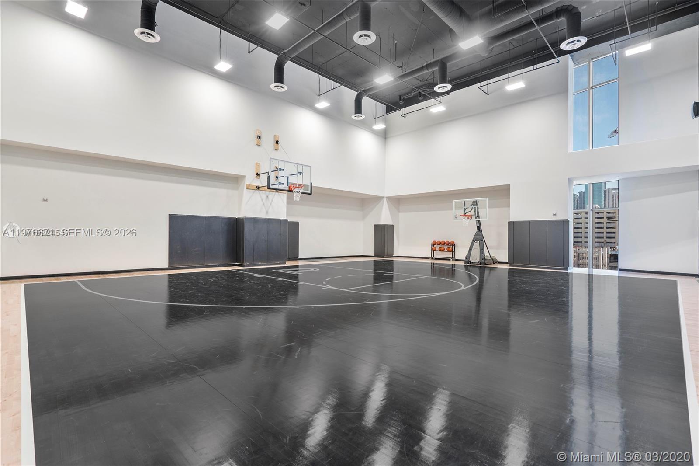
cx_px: 350
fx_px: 311
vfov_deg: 73.7
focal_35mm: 16
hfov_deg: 96.7
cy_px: 233
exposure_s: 1/30
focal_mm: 16
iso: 400
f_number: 7.1
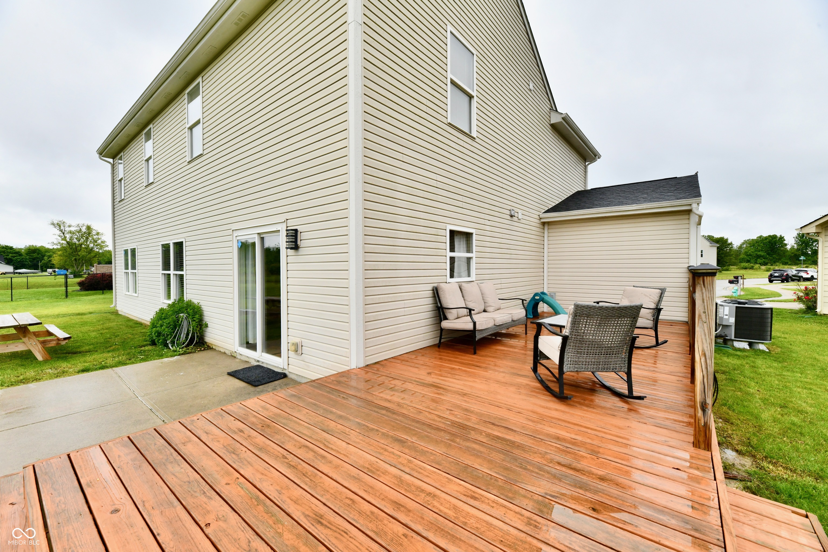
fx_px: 322
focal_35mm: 14
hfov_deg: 104.3
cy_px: 276
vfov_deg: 81.2
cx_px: 414
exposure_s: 1/500
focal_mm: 14
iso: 640
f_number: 13
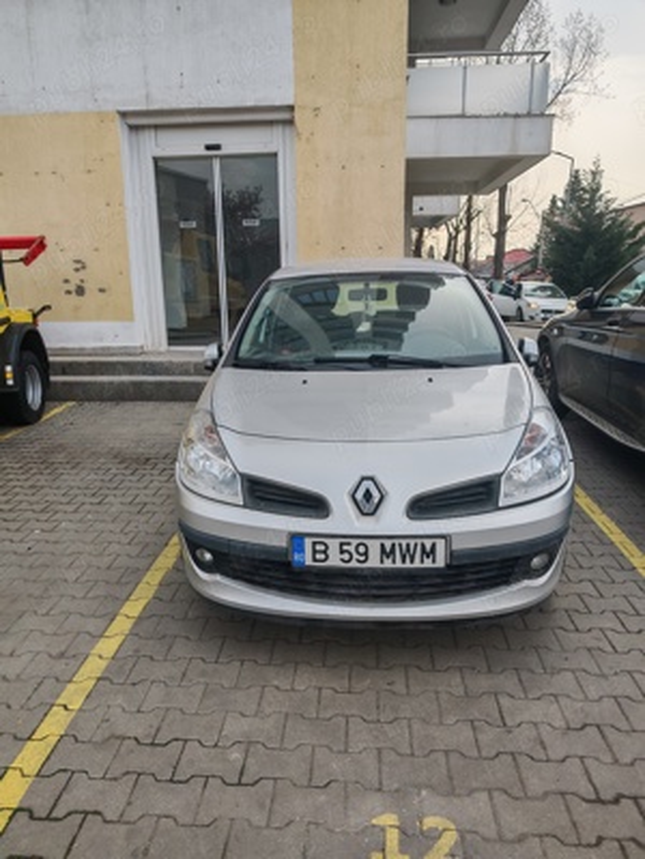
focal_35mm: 24
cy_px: 430
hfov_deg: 56.8
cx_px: 322
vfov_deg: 71.6
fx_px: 596
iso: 100
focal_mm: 6.83
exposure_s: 1/3000
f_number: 2
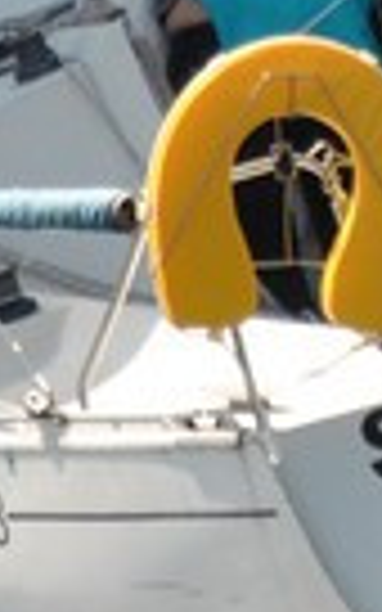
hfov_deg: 0.7
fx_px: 33614
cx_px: 418
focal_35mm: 2018
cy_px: -27
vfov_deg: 1.0
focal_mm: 200
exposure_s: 1/640
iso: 200
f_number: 5.6
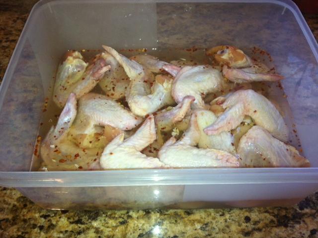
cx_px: 159
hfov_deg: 52.7
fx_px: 321
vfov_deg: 40.6
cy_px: 119
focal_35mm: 35
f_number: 2.8
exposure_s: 1/31
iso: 80
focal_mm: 3.85
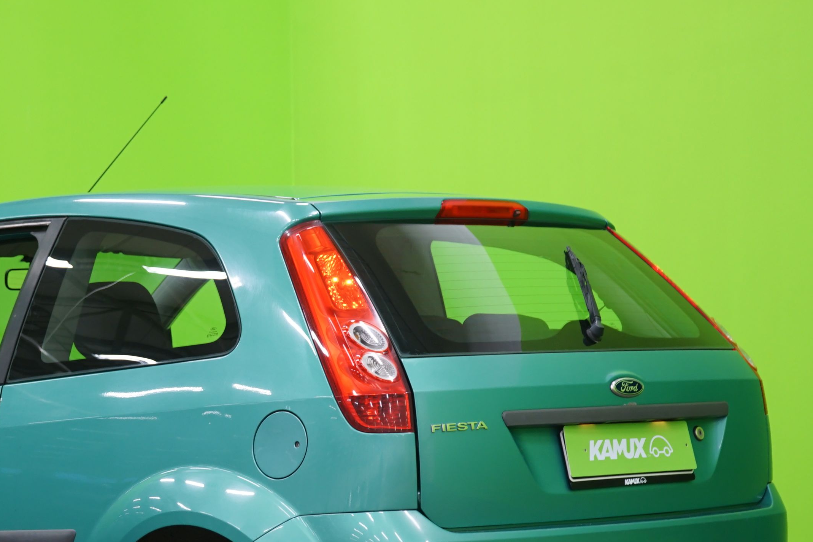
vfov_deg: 11.8
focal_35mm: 116
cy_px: 401
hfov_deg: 17.5
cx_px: 174
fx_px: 2619
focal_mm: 63
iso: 400
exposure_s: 1/5
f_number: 5.6
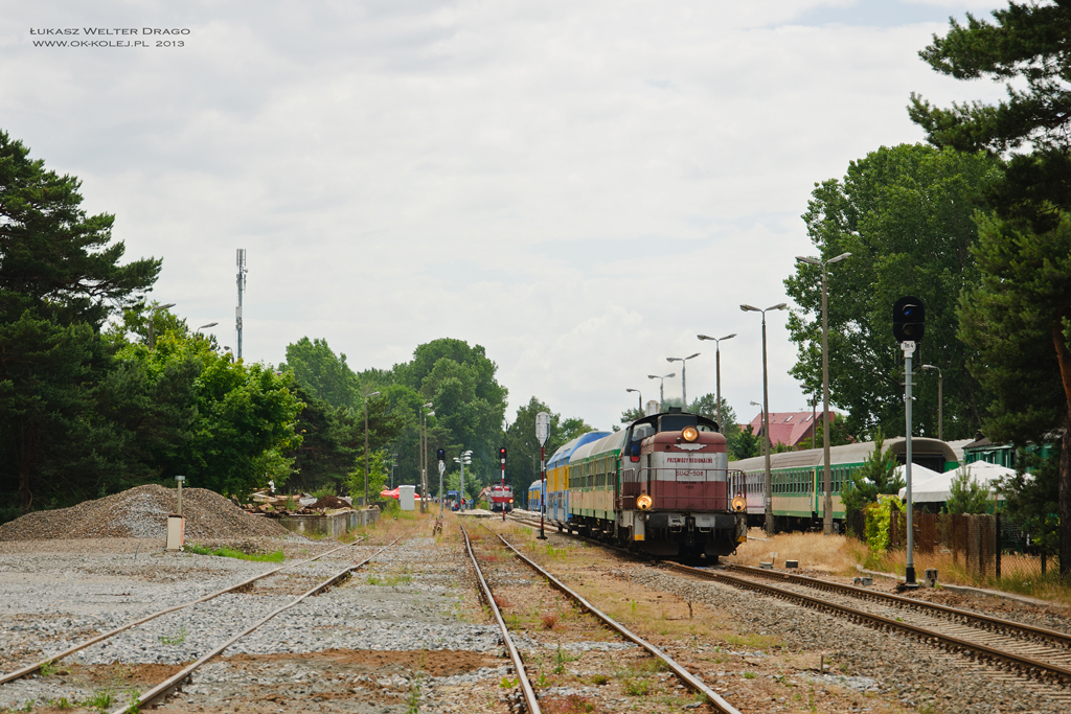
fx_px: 3124
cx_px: 536
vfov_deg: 13.0
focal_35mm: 105
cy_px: 357
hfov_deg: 19.5
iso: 200
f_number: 8
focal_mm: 70
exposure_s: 1/640
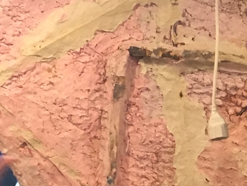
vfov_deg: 10.7
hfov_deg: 13.9
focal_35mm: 138
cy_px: 88
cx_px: 294
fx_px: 985
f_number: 2.2
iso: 250
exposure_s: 1/33
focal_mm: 4.15
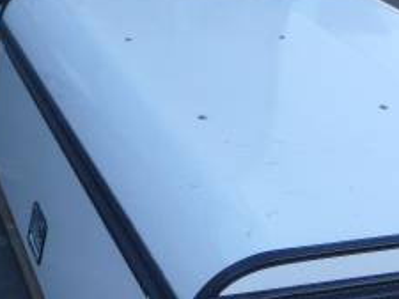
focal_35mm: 71
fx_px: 819
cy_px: 271
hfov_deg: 27.1
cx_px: 293
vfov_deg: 20.3
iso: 100
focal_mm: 4.5
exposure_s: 1/100
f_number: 3.9
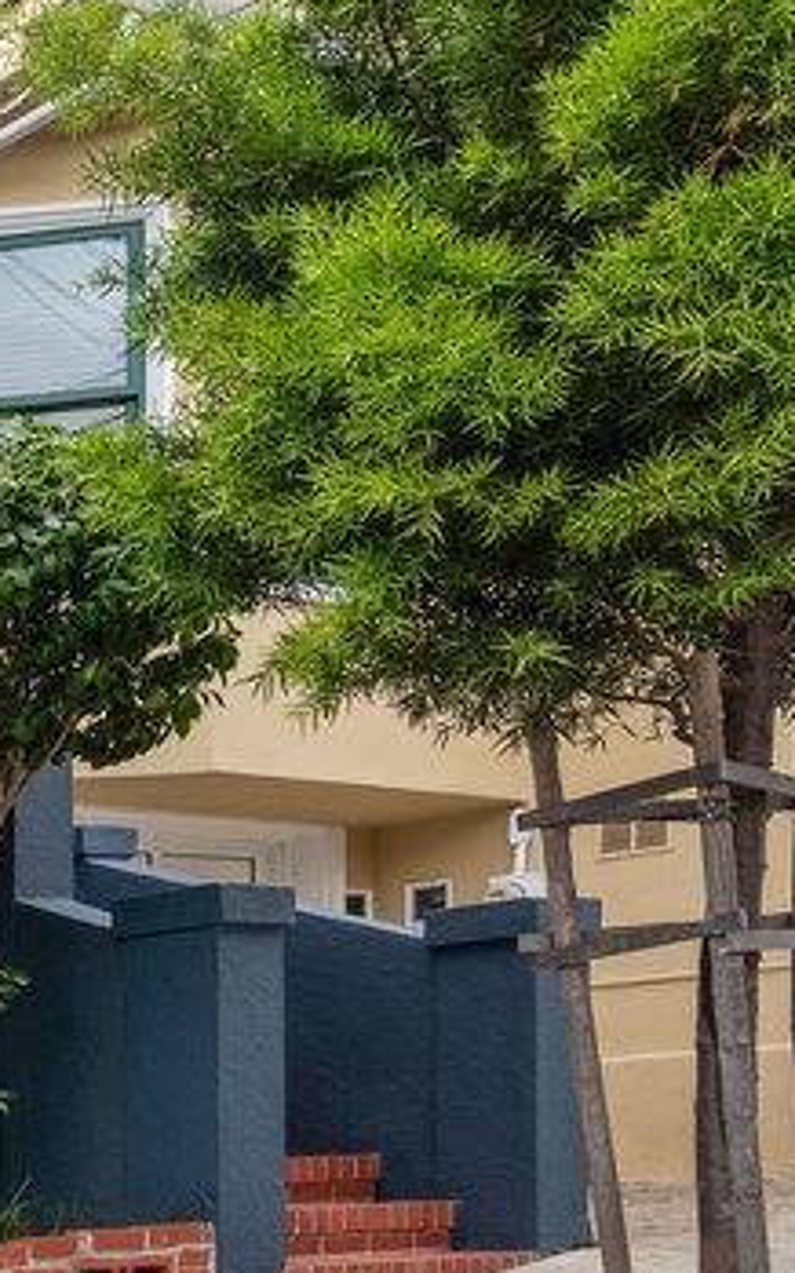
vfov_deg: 34.9
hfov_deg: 16.3
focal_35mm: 58
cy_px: 419
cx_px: -864
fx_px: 2003
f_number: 9
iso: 400
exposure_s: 1/160
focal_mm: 16.5
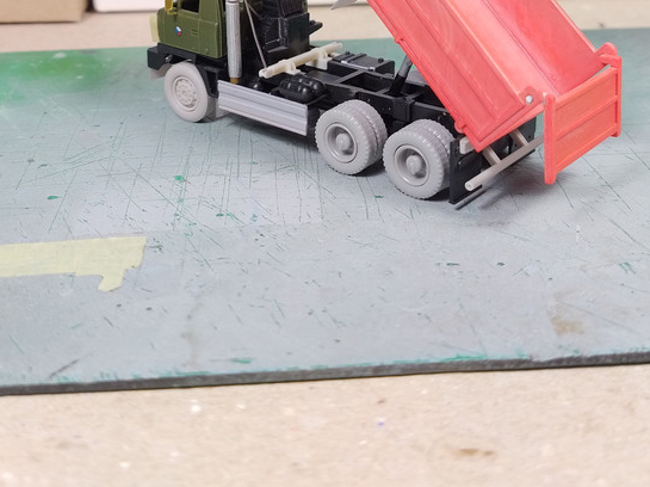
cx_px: 317
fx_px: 919
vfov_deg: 28.5
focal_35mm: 49
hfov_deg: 38.9
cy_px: 50
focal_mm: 4.71
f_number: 1.7
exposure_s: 1/100
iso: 185
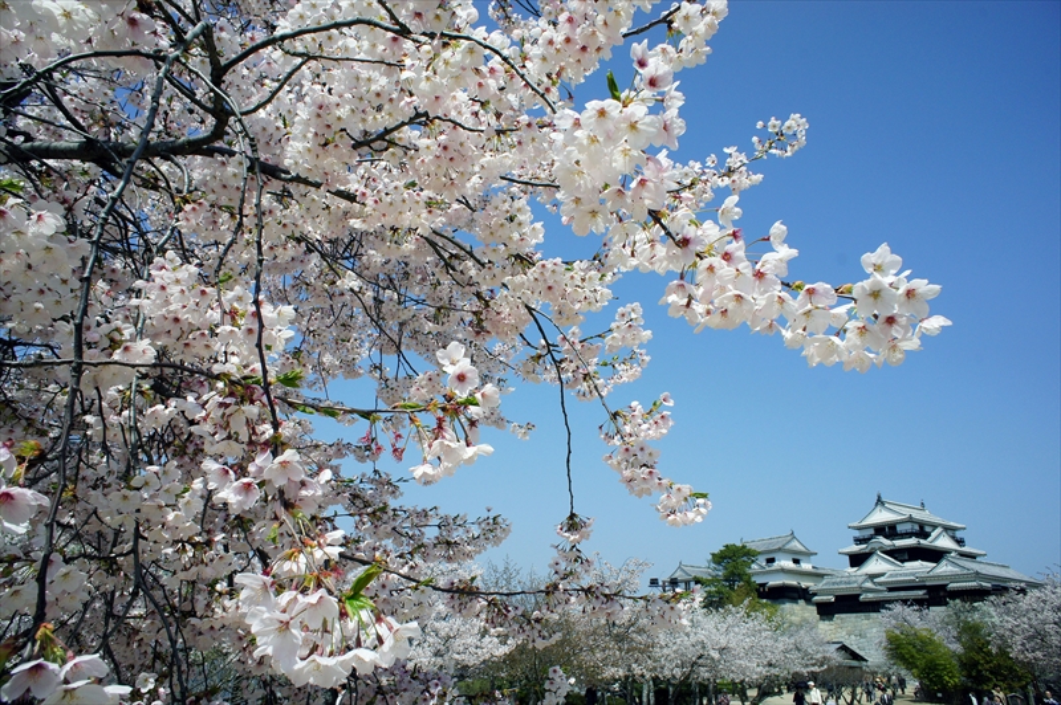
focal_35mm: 24
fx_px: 707
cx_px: 530
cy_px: 352
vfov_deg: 53.1
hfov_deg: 73.8
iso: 200
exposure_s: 1/320
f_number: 11
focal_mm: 16
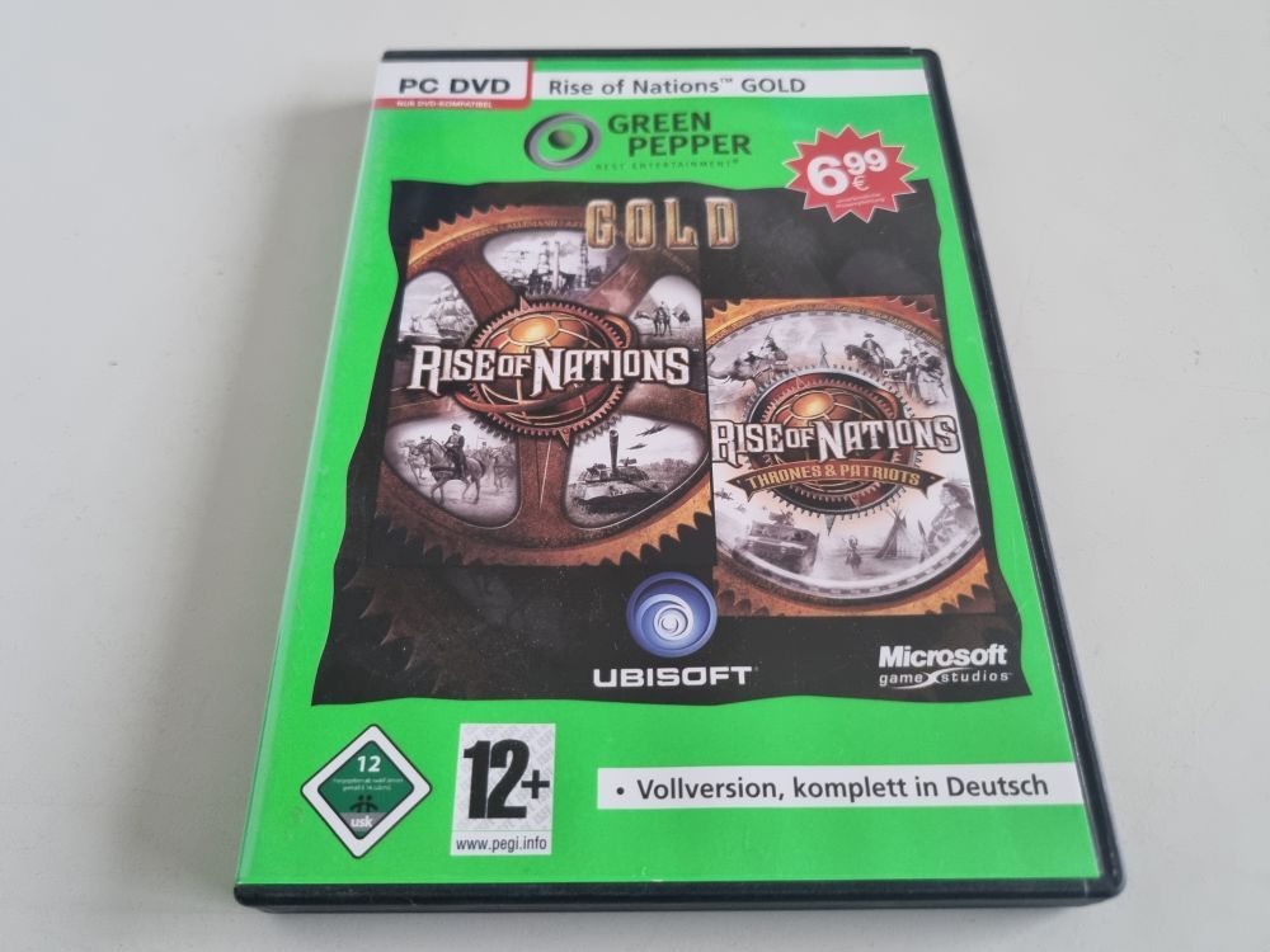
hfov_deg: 67.3
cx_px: 635
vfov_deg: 53.1
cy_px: 476
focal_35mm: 26
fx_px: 954
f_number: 1.8
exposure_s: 1/50
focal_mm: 5.4
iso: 500
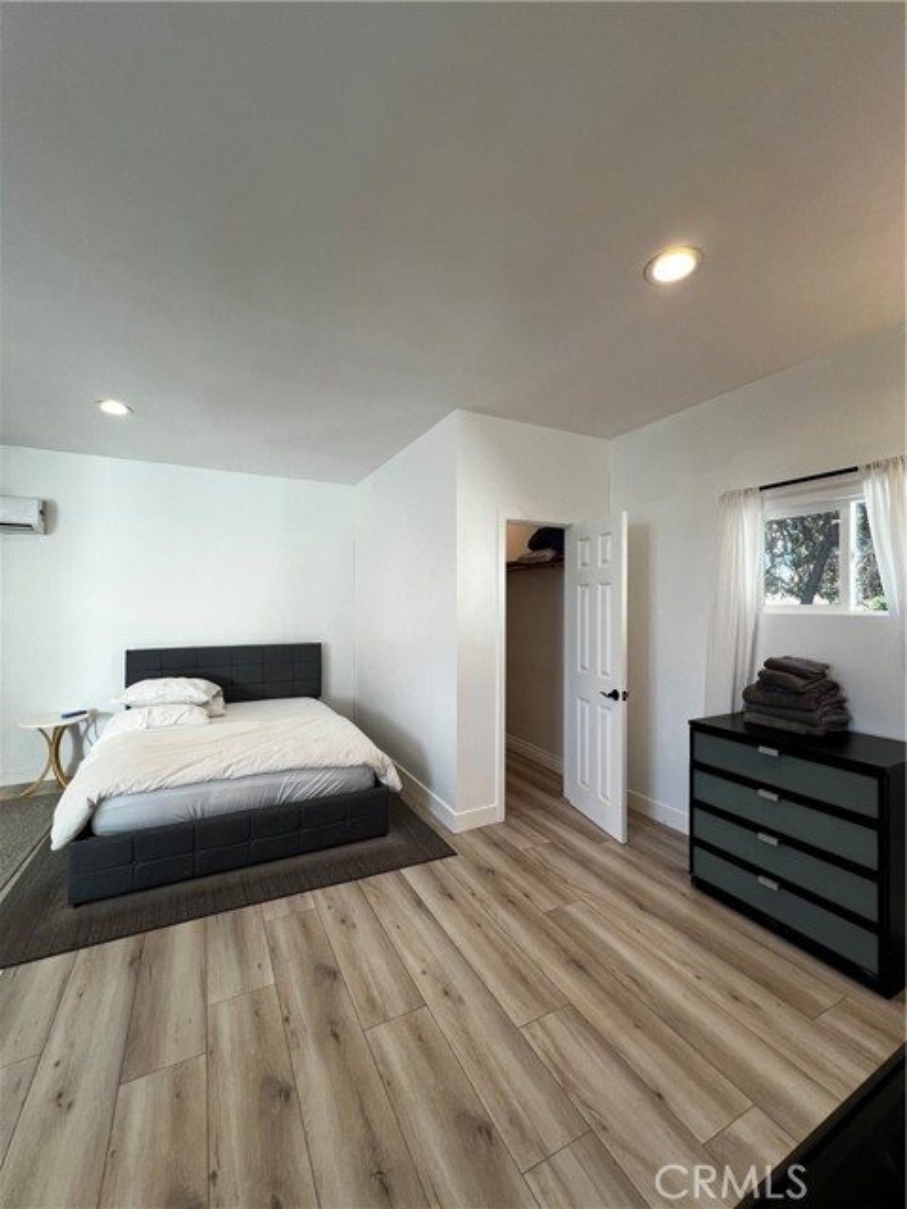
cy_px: 604
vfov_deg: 106.2
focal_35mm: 13
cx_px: 454
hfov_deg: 89.9
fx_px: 454
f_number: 1.8
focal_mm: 1.57
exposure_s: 1/120
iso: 80
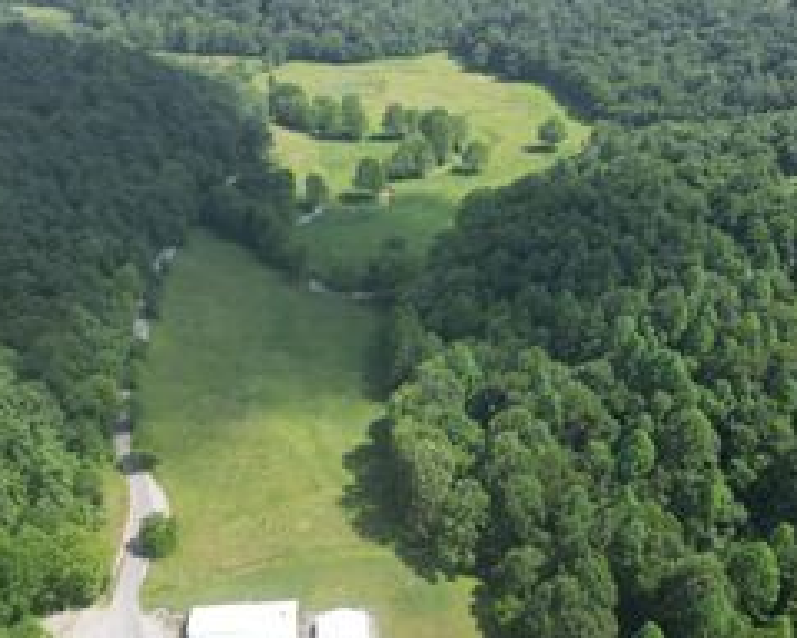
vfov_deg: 35.7
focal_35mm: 42
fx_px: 991
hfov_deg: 43.8
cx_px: 418
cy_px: 297
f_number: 1.7
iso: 200
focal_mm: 6.72
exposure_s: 1/2000
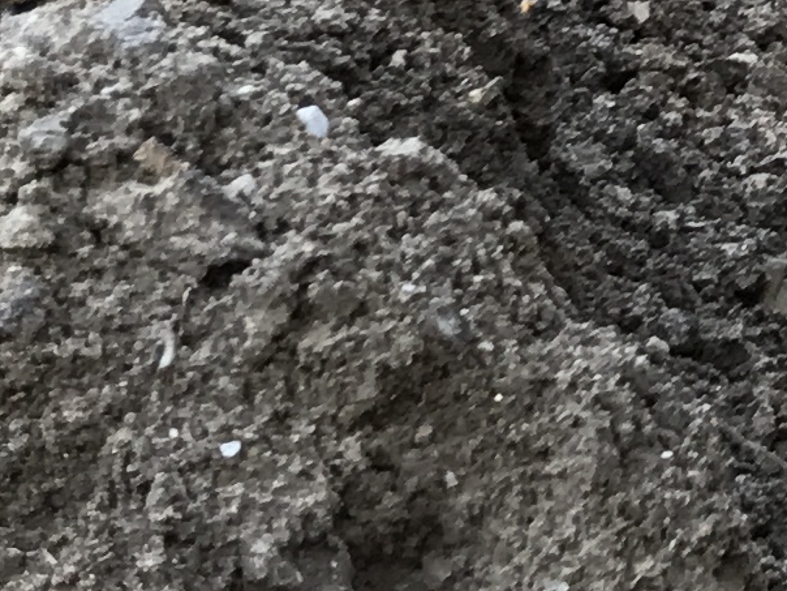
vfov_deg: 7.6
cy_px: -661
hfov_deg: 10.2
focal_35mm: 187
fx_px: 4251
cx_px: 1246
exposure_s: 1/100
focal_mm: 3.99
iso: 25
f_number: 1.8
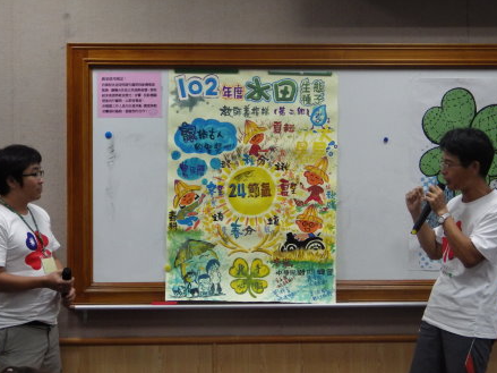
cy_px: 191
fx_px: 1550
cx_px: 247
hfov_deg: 18.2
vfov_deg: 13.7
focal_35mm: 108
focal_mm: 18.4
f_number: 4.6
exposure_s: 1/60
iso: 800
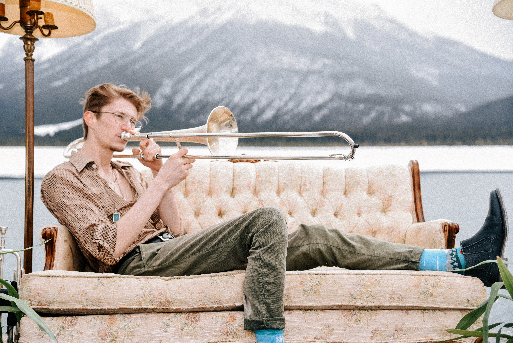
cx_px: 256
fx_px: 784
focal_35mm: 55
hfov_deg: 36.2
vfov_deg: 24.6
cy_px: 172
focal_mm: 55
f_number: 4
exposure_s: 1/1600
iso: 400
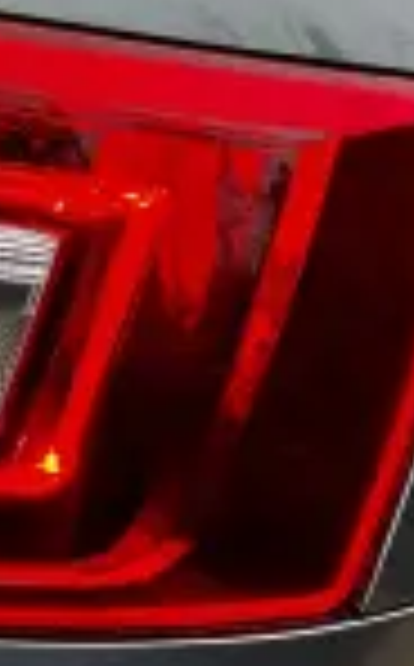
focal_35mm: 124
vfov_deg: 16.9
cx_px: -126
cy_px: 297
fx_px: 2247
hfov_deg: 10.3
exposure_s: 1/94
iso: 100
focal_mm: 6.76
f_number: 1.78
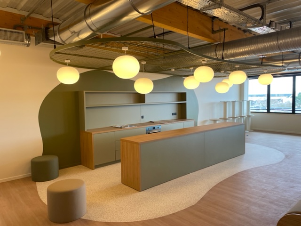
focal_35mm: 26
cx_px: 150
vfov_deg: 53.1
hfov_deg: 67.3
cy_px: 113
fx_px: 226
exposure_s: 1/100
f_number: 1.6
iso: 100
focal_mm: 4.2
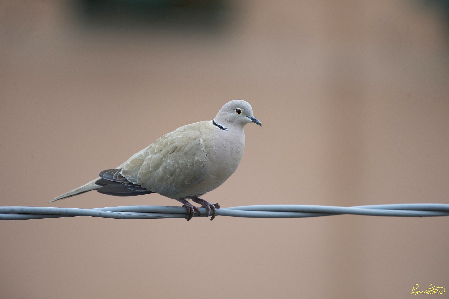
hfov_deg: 4.1
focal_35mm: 500
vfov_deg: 2.7
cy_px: 150
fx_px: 6231
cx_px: 224
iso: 1250
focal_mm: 500
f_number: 5.6
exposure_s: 1/1000
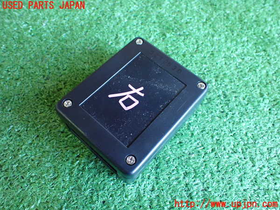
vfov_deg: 46.8
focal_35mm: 30
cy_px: 105
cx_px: 140
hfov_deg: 60.0
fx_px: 243
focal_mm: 5.4
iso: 800
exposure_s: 1/30
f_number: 2.3
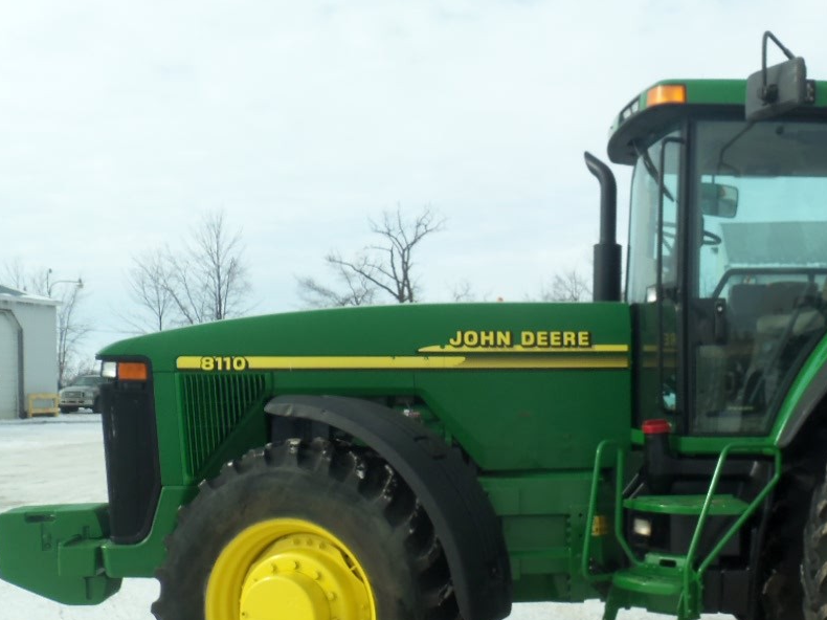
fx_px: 1123
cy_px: 400
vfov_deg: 30.7
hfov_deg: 39.3
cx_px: 630
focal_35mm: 47
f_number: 8.6
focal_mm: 5.2
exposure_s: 1/160
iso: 80
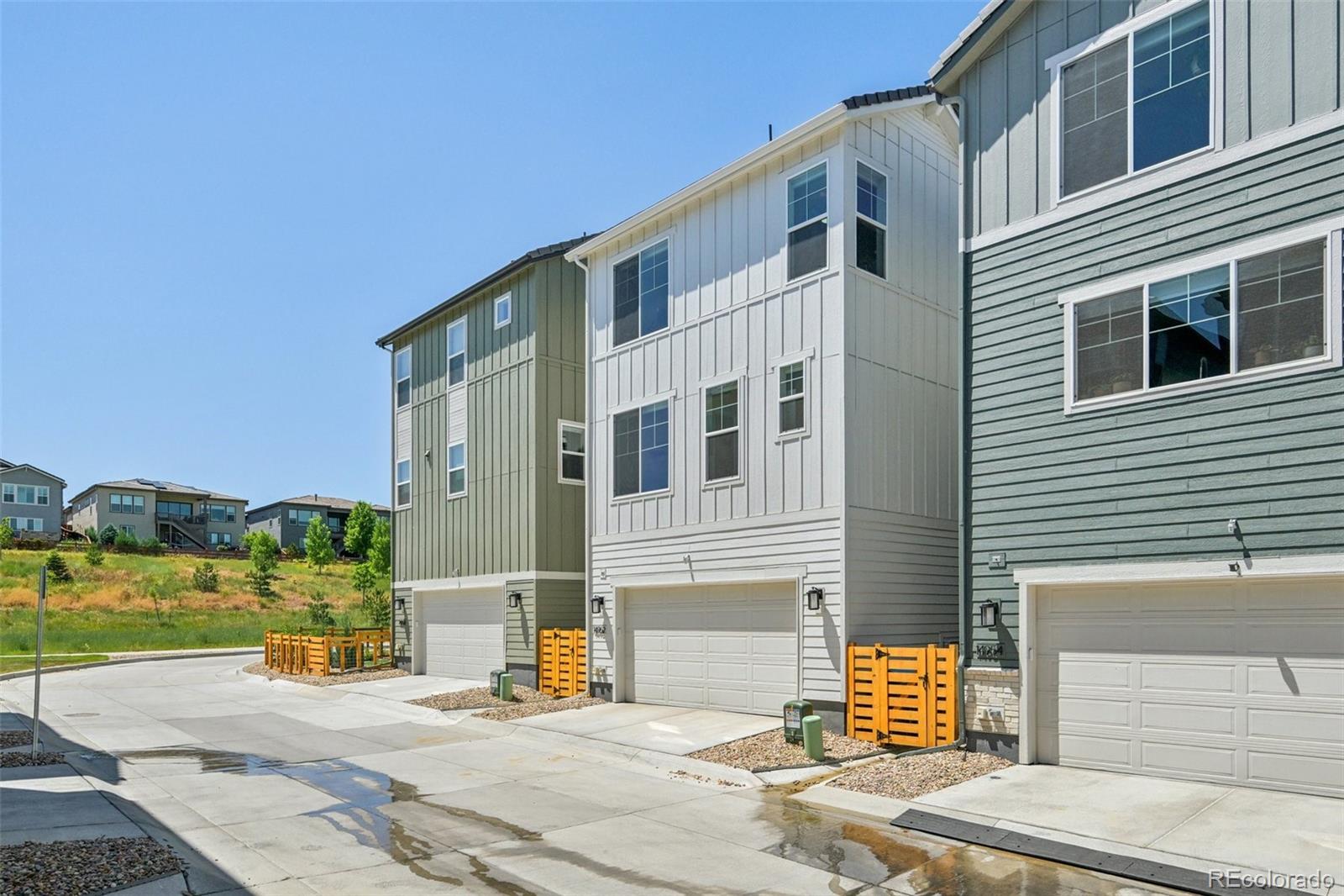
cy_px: 448
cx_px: 672
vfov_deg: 58.3
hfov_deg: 79.9
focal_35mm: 22
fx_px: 802
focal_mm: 21.5
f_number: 6.3
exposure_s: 1/4000
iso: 400
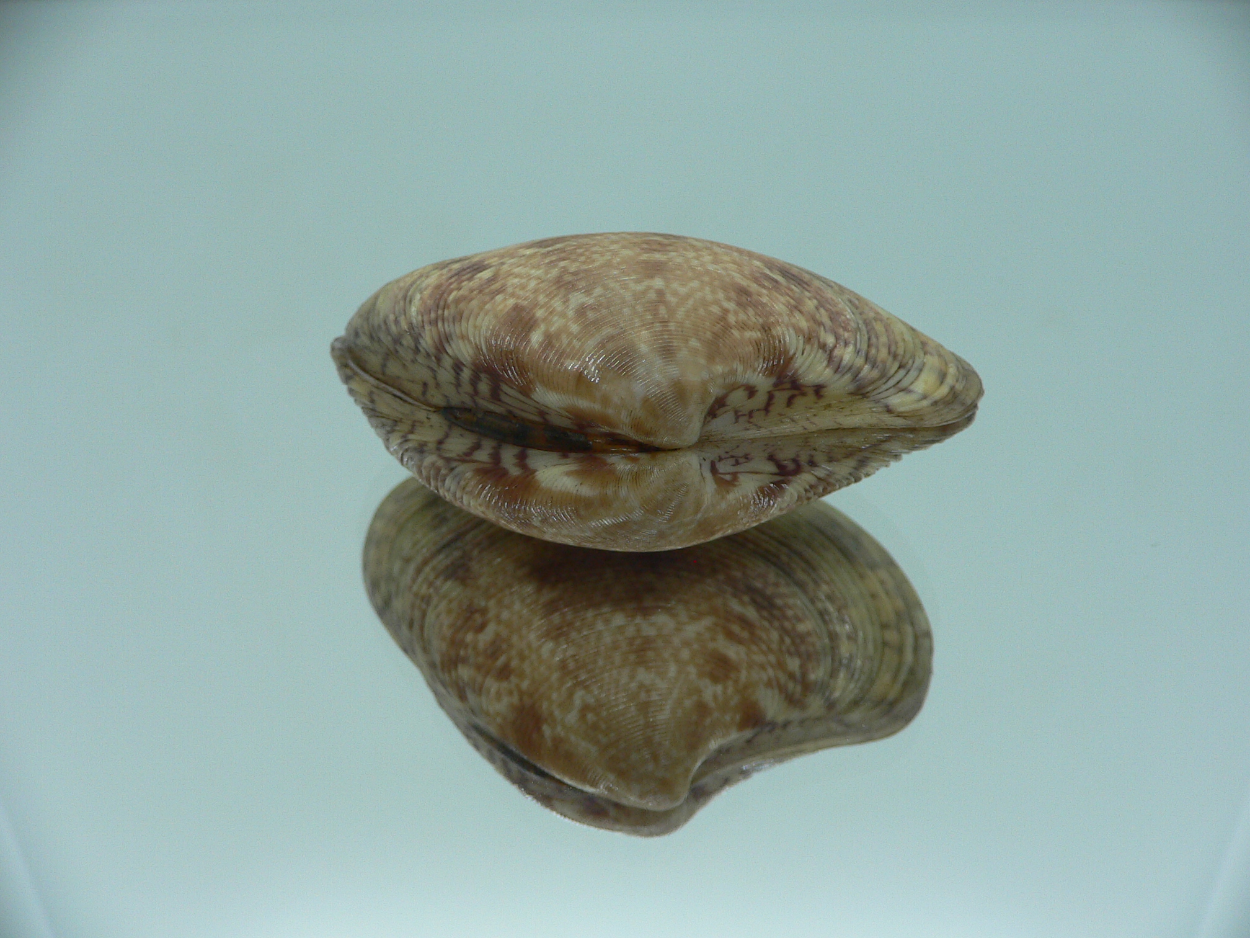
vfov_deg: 40.7
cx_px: 625
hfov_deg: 52.6
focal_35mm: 35
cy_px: 469
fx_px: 1264
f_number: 2.8
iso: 100
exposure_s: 1/60
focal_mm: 4.6
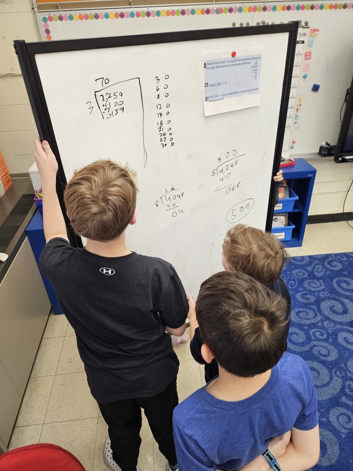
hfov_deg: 56.8
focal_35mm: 24
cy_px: 236
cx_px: 176
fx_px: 326
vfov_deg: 71.6
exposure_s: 1/120
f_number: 1.8
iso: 250
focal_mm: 5
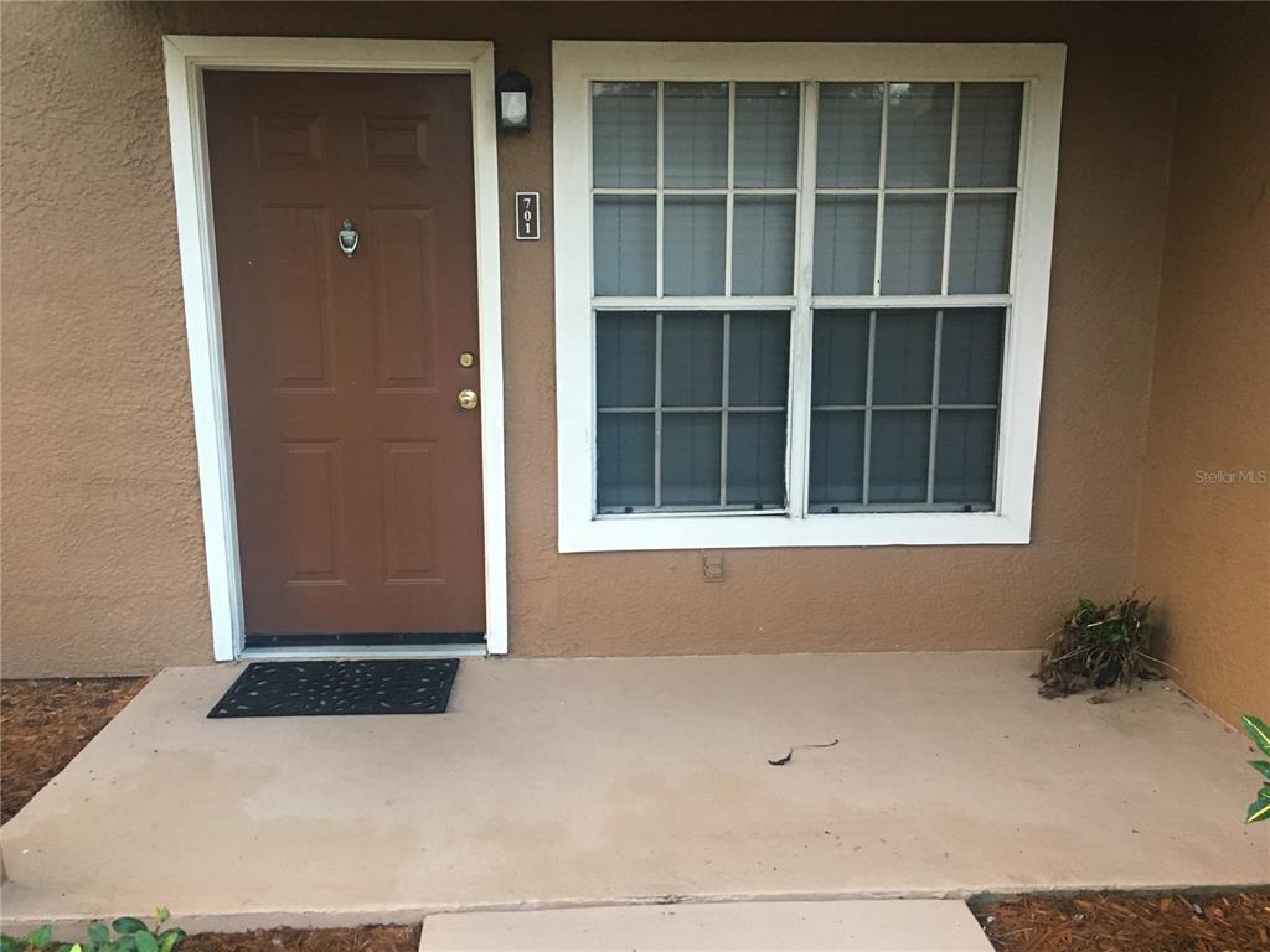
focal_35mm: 29
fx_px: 1064
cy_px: 476
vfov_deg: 48.2
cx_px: 635
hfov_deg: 61.7
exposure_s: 1/30
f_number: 2.2
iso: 100
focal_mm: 4.15
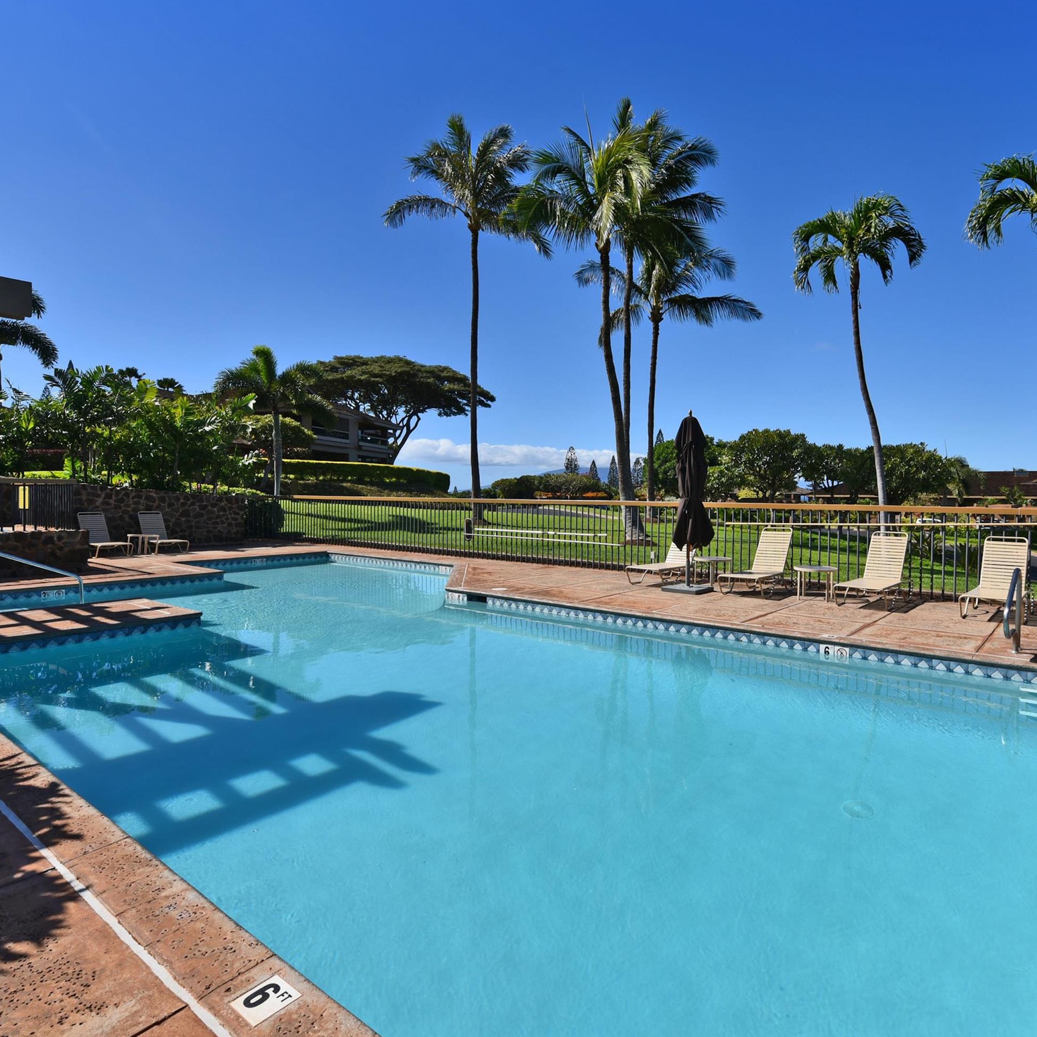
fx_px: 678
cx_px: 595
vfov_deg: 74.8
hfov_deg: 74.4
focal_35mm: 20
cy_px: 502
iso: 100
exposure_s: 1/200
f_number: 14
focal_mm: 15
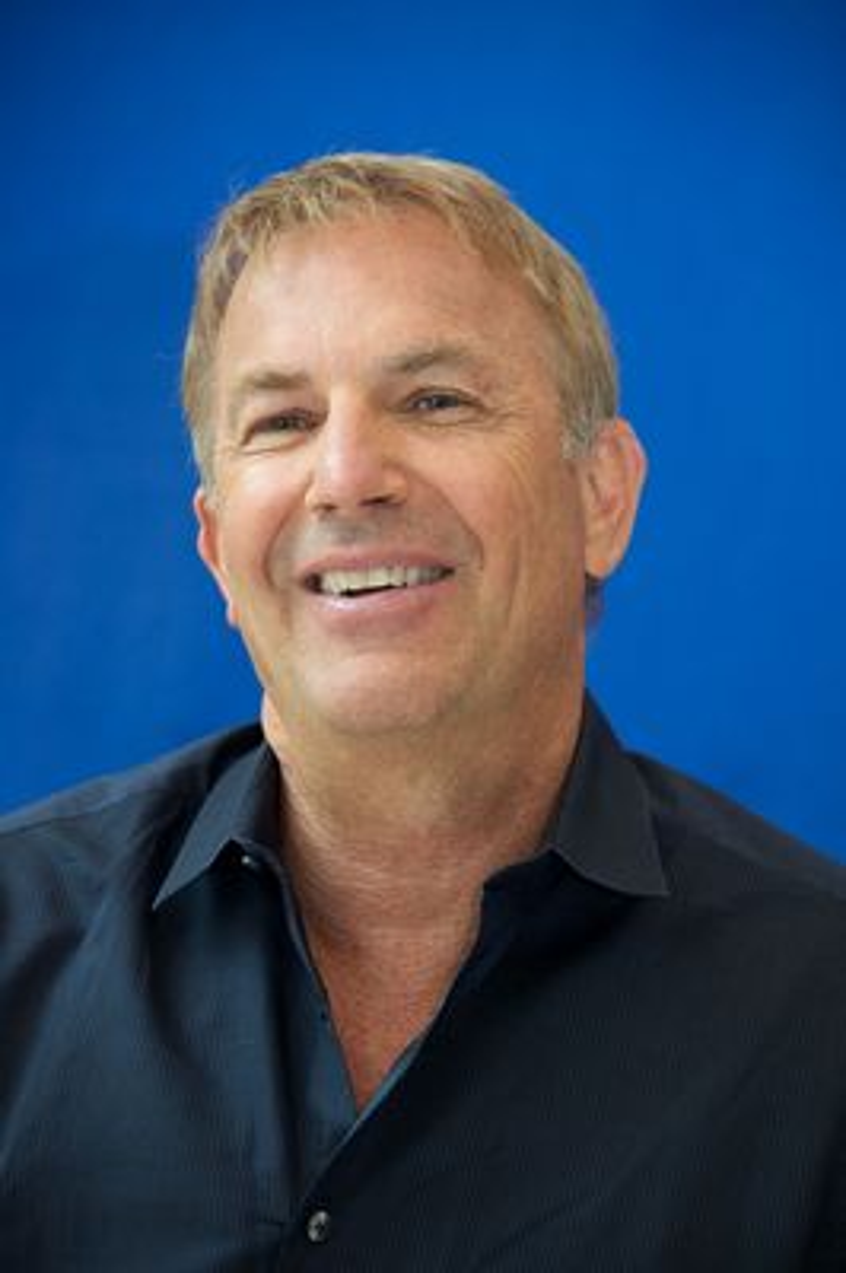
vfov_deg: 11.4
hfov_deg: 7.6
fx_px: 6356
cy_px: 636
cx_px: 423
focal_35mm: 180
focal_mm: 180
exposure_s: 1/60
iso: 800
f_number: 5.6
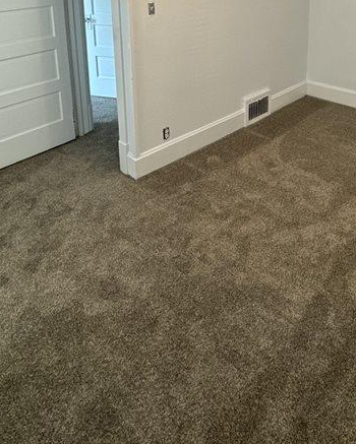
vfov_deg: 50.8
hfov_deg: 47.6
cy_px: 30
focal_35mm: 30
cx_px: 242
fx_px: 395
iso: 250
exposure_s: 1/120
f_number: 2.2
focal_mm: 2.22
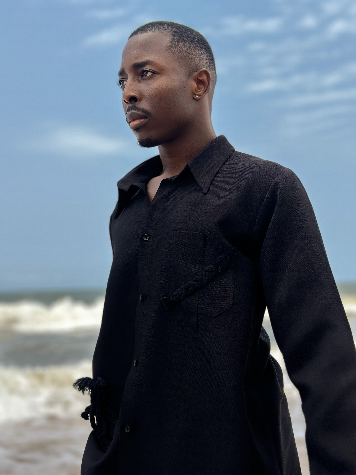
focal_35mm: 48
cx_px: 178
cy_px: 238
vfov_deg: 39.7
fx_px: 658
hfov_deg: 30.3
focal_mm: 6.86
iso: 100
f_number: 1.8
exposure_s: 1/5600
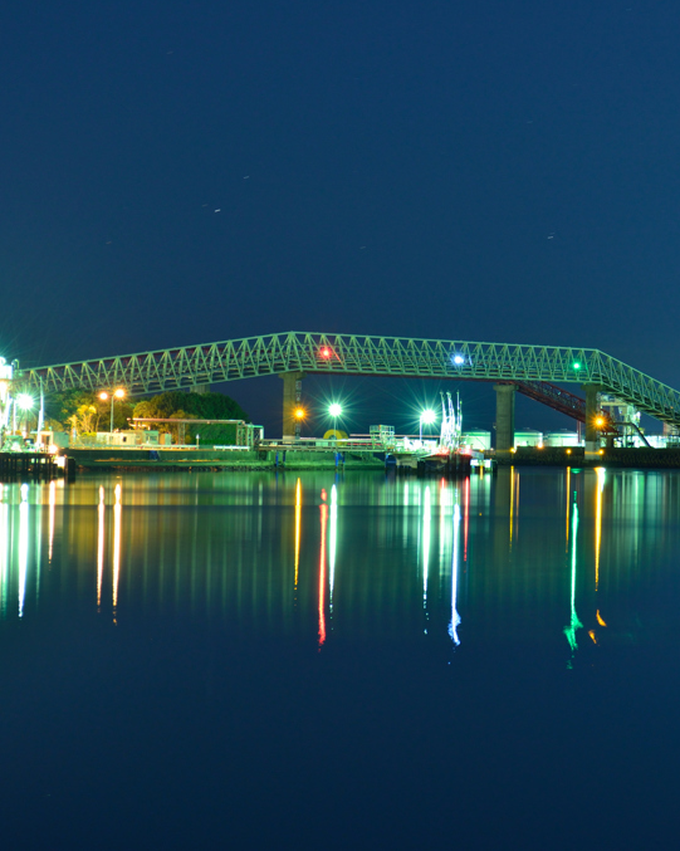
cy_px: 423
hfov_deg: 10.9
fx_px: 3575
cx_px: 452
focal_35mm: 142
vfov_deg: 13.6
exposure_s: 30
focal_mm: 100
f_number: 7.1
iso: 400
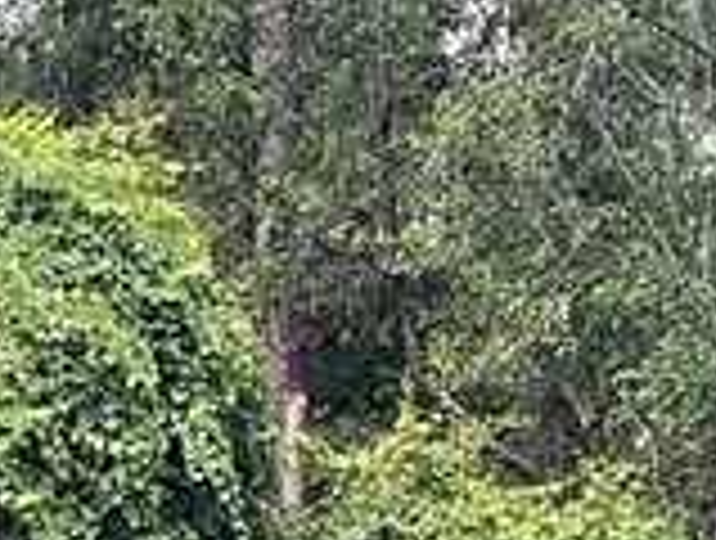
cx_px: 185
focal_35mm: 167
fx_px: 3462
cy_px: 711
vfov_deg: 8.8
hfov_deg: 11.8
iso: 50
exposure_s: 1/374
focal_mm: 5.1
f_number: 1.6
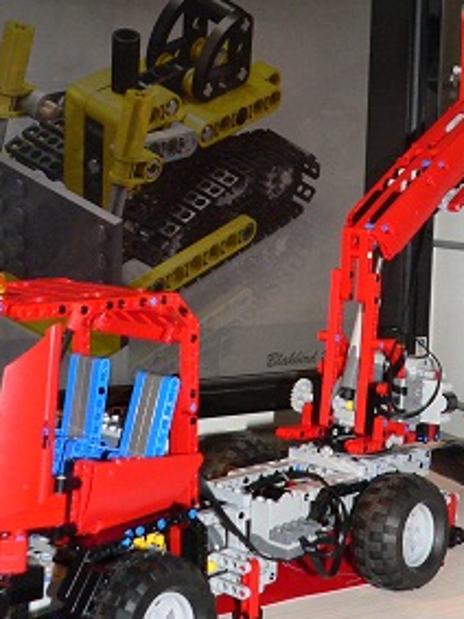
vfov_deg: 31.4
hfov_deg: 23.9
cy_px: 199
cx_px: 291
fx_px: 1091
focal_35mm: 61
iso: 200
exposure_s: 1/60
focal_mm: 6
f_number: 2.8
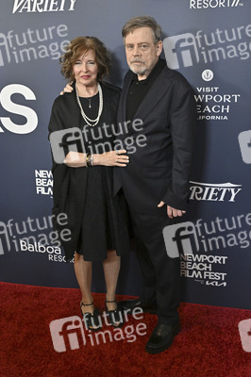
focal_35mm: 38
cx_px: 126
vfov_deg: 50.7
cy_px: 188
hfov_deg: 35.0
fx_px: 398
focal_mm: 38
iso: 2500
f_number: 5.6
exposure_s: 1/320
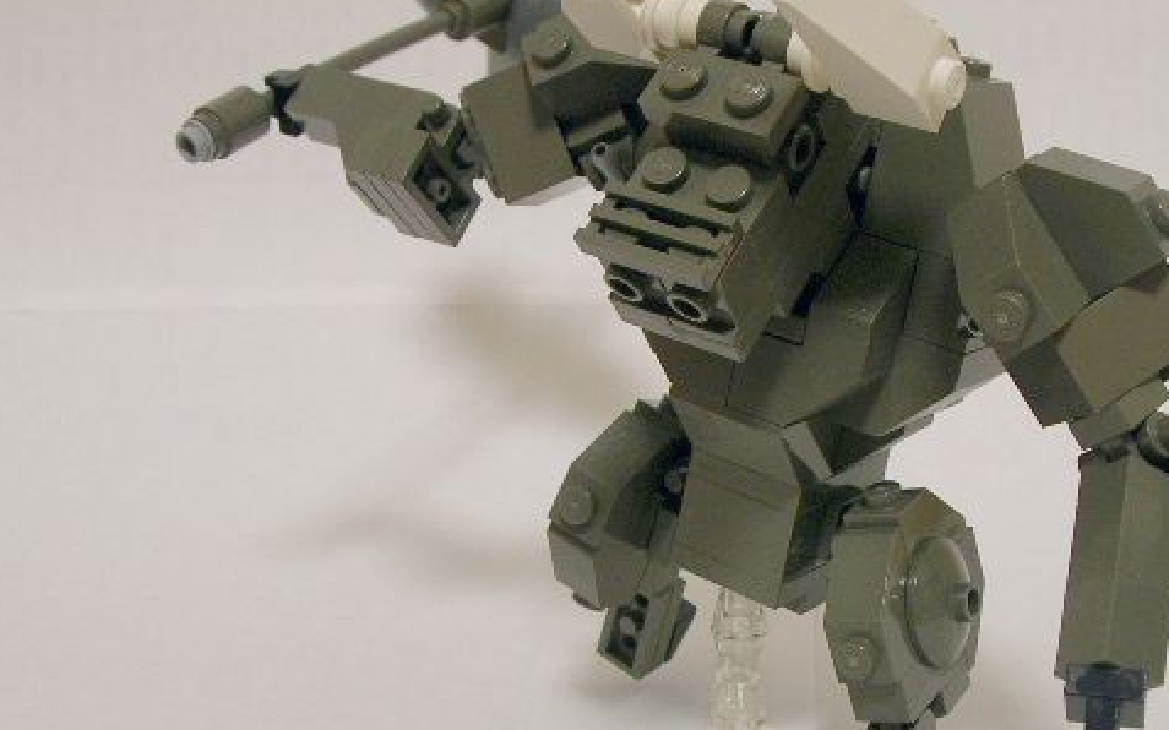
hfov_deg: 37.4
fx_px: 1720
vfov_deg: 24.0
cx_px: 708
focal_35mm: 54
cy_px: 365
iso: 100
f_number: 3.5
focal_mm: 5.8
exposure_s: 1/13.8
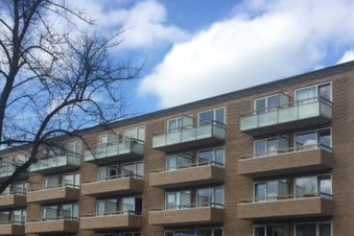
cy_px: 209
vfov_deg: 23.2
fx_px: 560
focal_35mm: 57
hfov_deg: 35.1
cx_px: 175
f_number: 2.2
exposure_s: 1/1364
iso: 32
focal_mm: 4.2
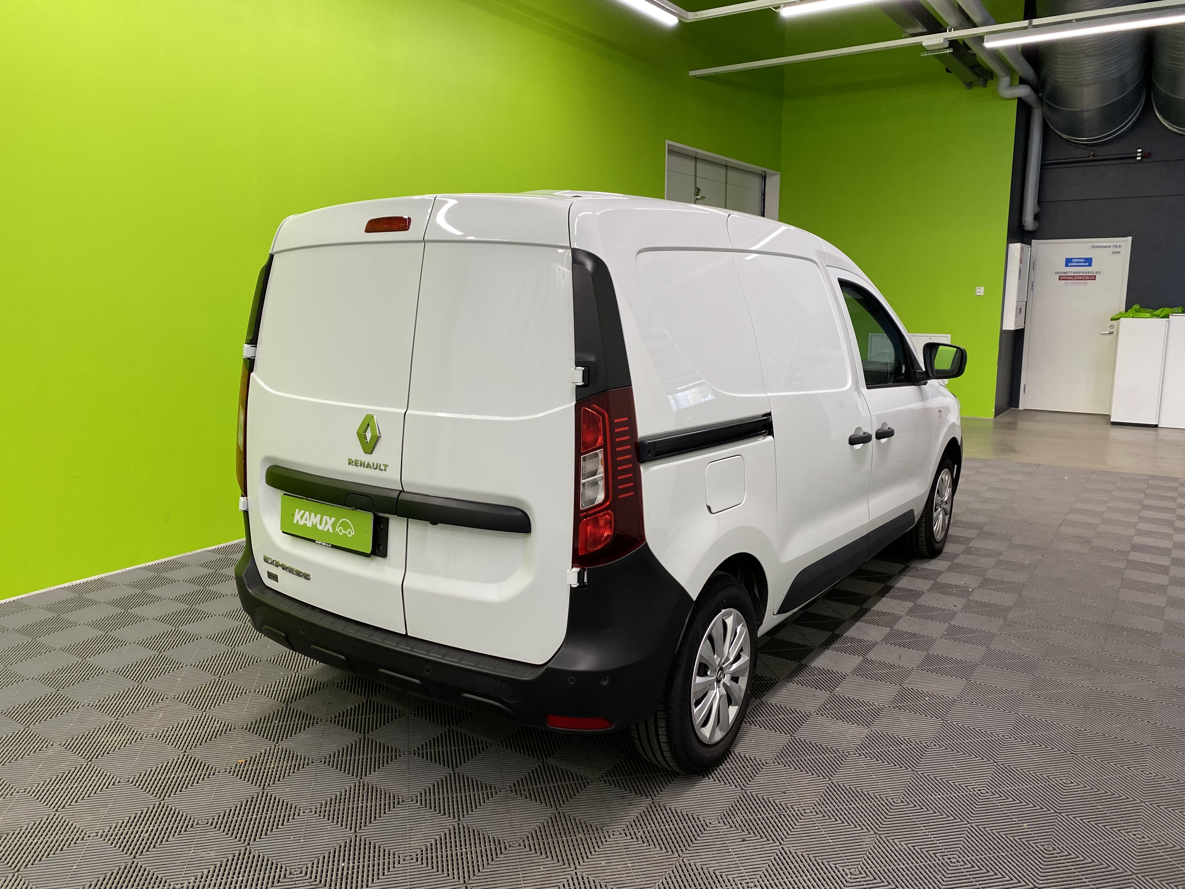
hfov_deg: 67.3
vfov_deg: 53.1
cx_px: 592
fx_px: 890
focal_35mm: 26
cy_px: 444
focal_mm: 4.25
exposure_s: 1/100
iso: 100
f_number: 1.8
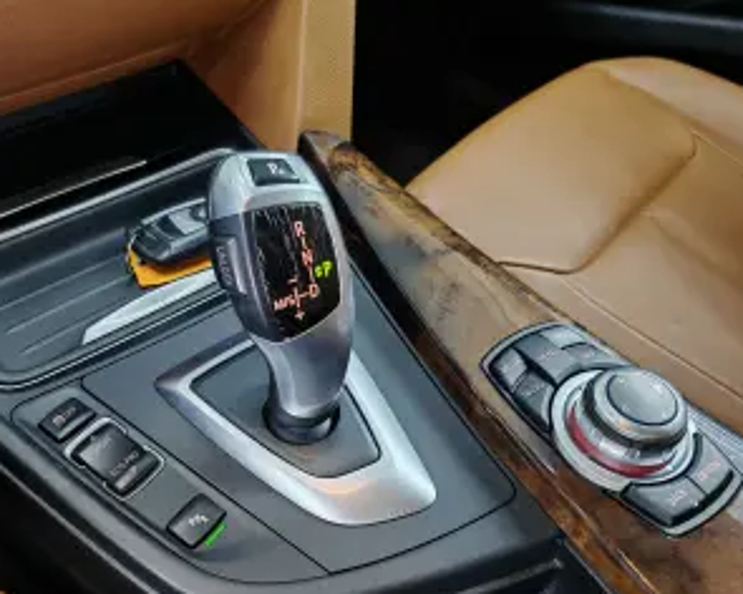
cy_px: 315
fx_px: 682
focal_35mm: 31
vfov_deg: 47.1
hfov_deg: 57.0
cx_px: 327
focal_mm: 5.4
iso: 640
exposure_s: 1/49
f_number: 1.6
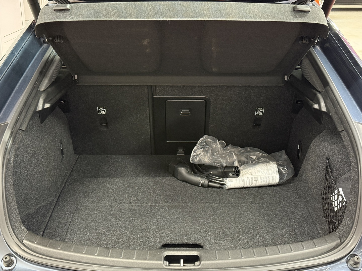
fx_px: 502
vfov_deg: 30.3
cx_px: 181
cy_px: 136
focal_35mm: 48
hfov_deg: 39.7
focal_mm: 6.76
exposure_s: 1/40
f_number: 1.78
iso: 400
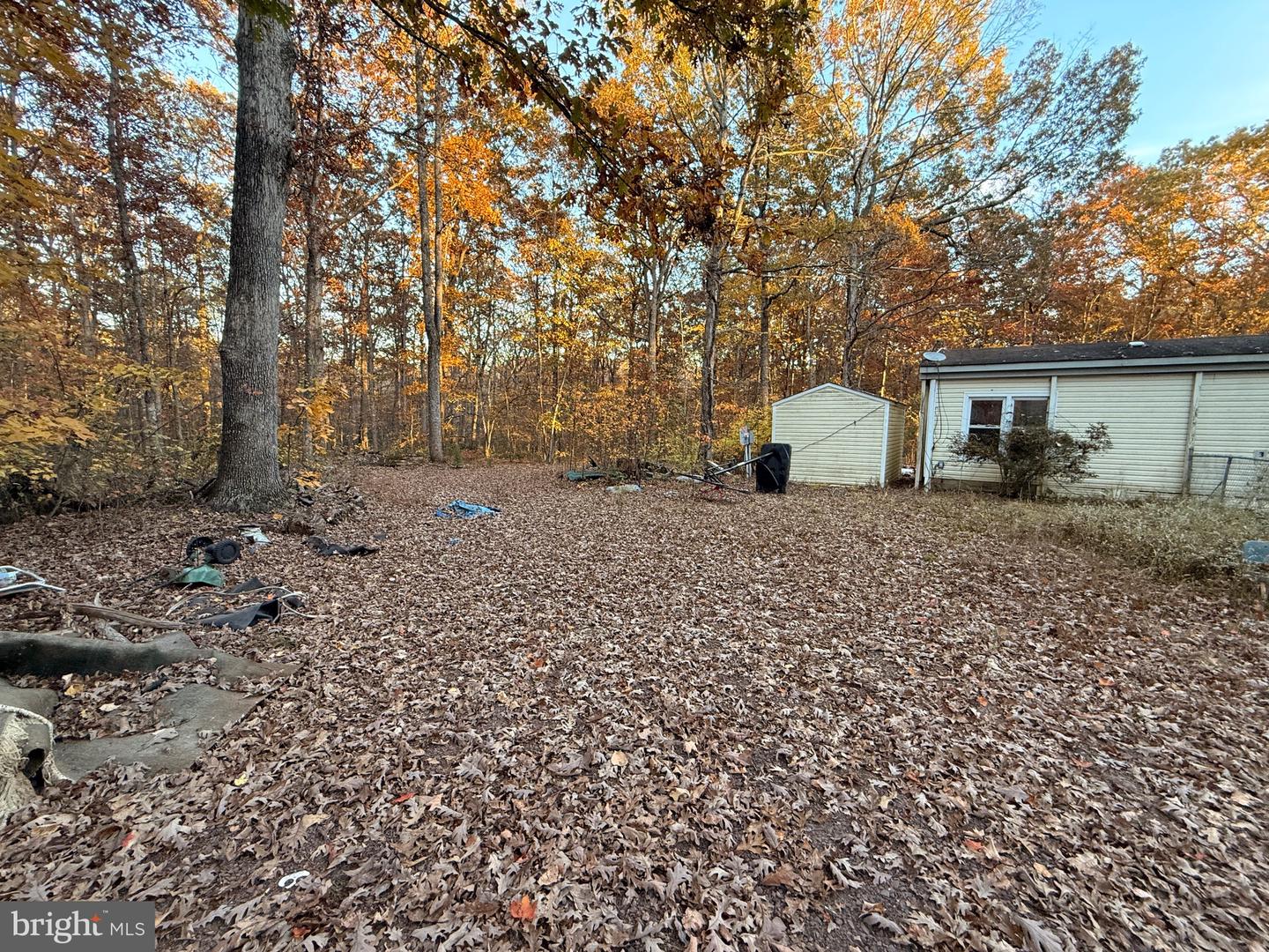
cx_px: 634
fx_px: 513
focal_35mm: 14
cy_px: 476
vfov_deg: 85.7
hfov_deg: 102.1
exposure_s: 1/99
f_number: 2.2
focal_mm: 2.22
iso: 200
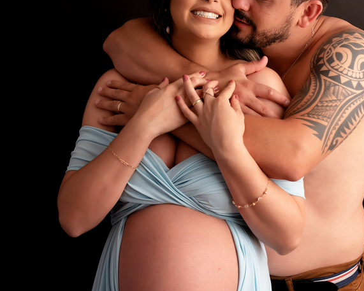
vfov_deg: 22.1
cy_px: 95
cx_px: 209
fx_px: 743
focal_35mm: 69
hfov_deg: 27.5
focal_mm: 35
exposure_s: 1/100
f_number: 3.2
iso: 250
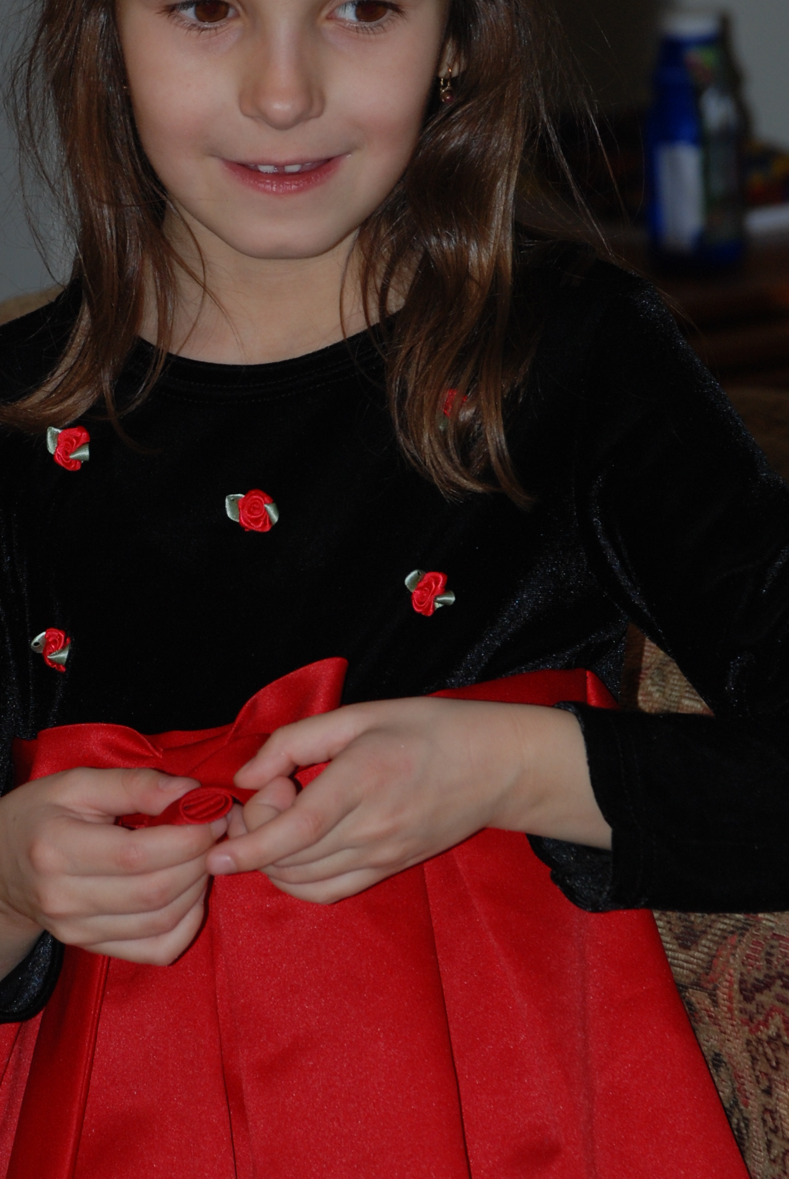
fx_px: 7832
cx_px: 304
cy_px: 404
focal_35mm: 239
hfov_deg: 5.8
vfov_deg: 8.6
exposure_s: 1/60
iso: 200
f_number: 5.6
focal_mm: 85
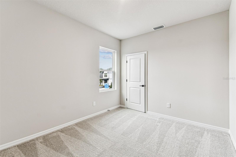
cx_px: 118
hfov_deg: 100.4
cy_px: 78
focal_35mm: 15
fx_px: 98
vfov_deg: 77.3
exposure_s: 1/20
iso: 100
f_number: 6.3
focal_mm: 10
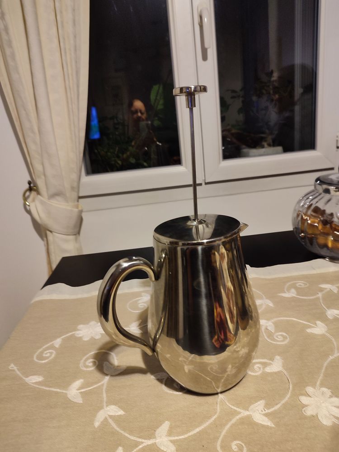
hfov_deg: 56.8
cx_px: 170
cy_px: 226
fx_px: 313
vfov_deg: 71.6
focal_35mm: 24
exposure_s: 1/20
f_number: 1.89
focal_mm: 5.89
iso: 911
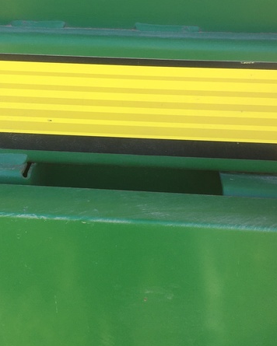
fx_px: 574
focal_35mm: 56
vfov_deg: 33.2
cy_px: 106
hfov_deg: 27.0
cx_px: 93
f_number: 2.2
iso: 25
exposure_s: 1/181
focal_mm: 4.15
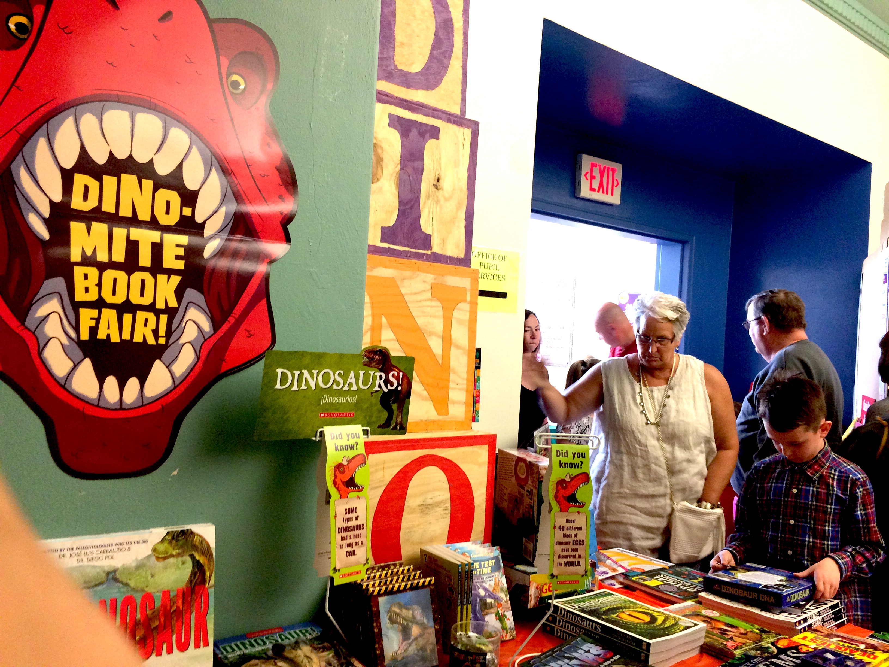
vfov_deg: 48.2
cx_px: 444
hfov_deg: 61.7
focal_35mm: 29
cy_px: 334
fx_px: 745
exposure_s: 1/30
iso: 160
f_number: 2.2
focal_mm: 4.15
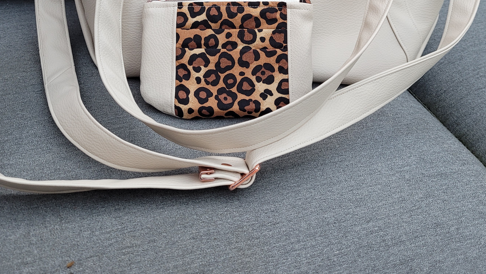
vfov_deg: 26.5
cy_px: 14
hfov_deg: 47.4
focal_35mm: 43
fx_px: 554
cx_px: 247
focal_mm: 5.4
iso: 160
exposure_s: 1/100
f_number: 1.8
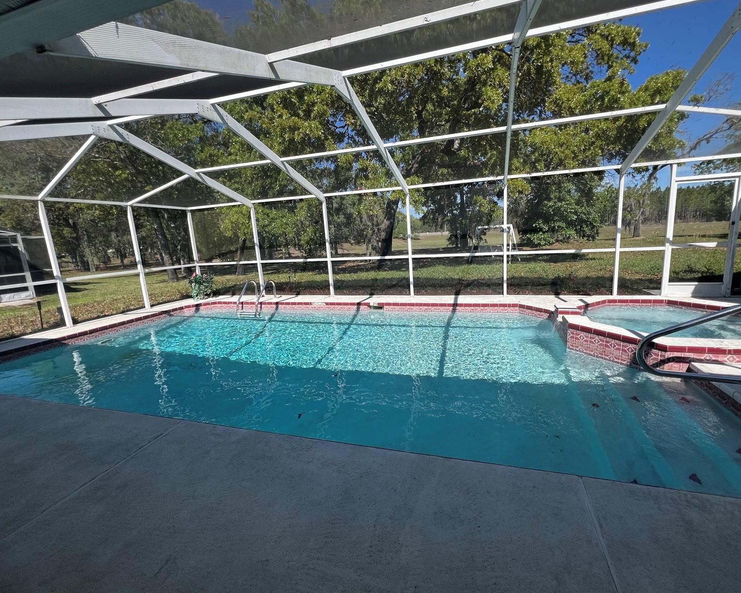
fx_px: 307
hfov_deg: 100.5
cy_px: 289
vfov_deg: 88.0
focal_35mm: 14
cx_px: 397
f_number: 1.8
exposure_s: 1/1292
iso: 32
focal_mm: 1.57
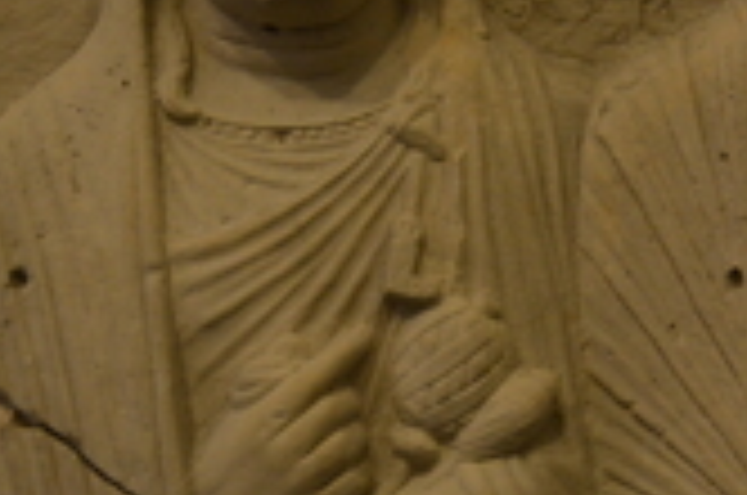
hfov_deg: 15.2
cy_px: 250
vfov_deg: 10.1
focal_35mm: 135
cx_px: 558
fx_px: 2796
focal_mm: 34
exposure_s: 1/13
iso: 1250
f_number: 4.2
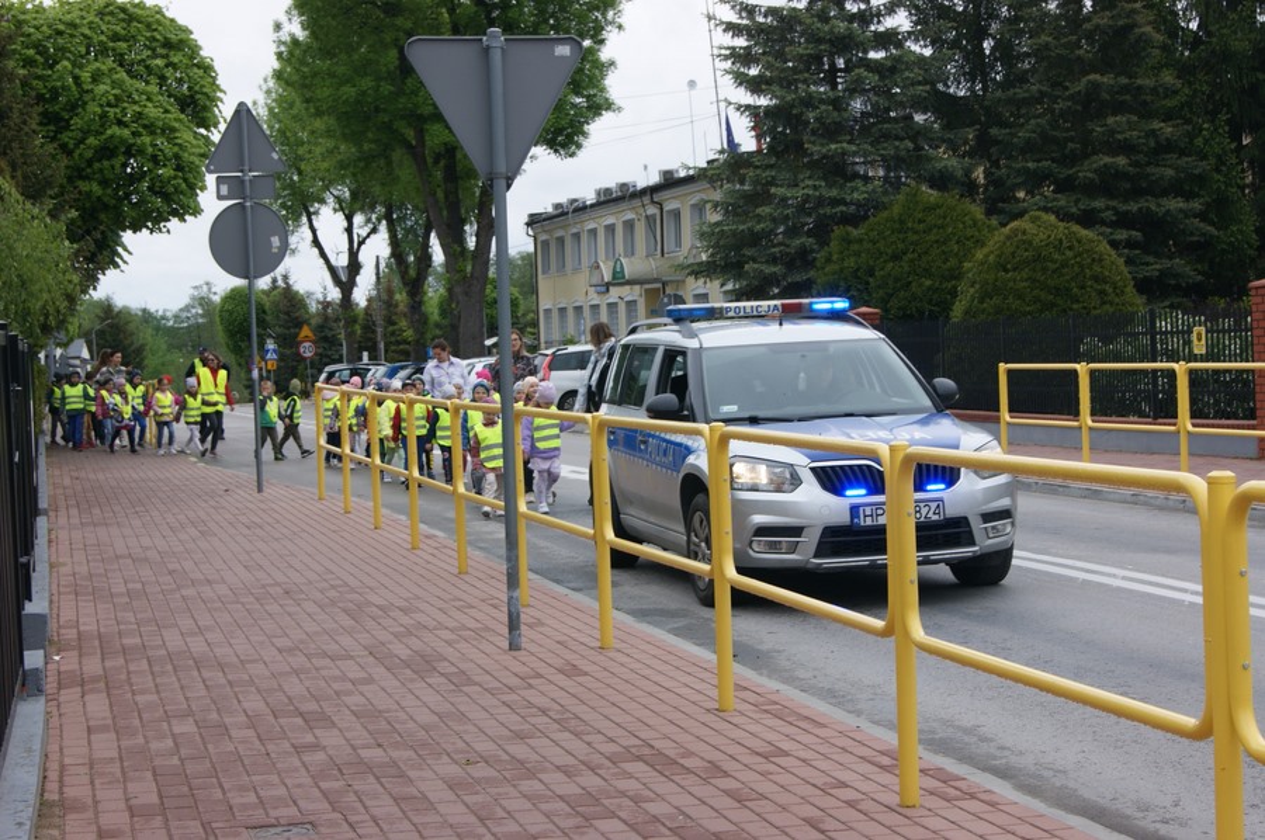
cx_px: 632
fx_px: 2369
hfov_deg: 29.9
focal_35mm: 68
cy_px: 420
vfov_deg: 20.1
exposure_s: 1/80
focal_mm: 45
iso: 100
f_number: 9
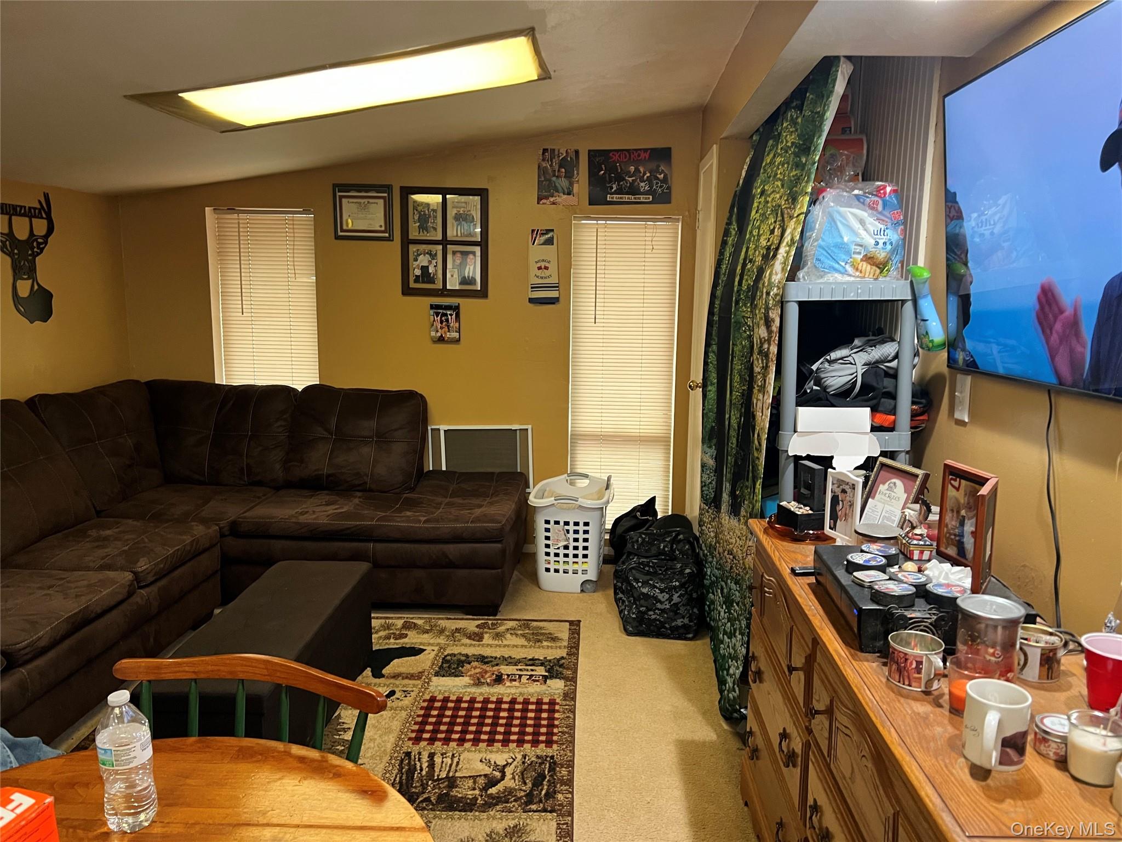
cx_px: 561
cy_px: 421
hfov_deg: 67.3
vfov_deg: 53.1
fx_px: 843
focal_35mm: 26
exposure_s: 1/60
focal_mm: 5.7
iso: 250
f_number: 1.5
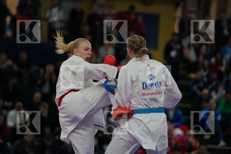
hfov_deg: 10.3
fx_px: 1283
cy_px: 77
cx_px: 116
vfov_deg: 6.9
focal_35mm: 200
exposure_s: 1/1000
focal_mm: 200
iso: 1000
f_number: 2.8
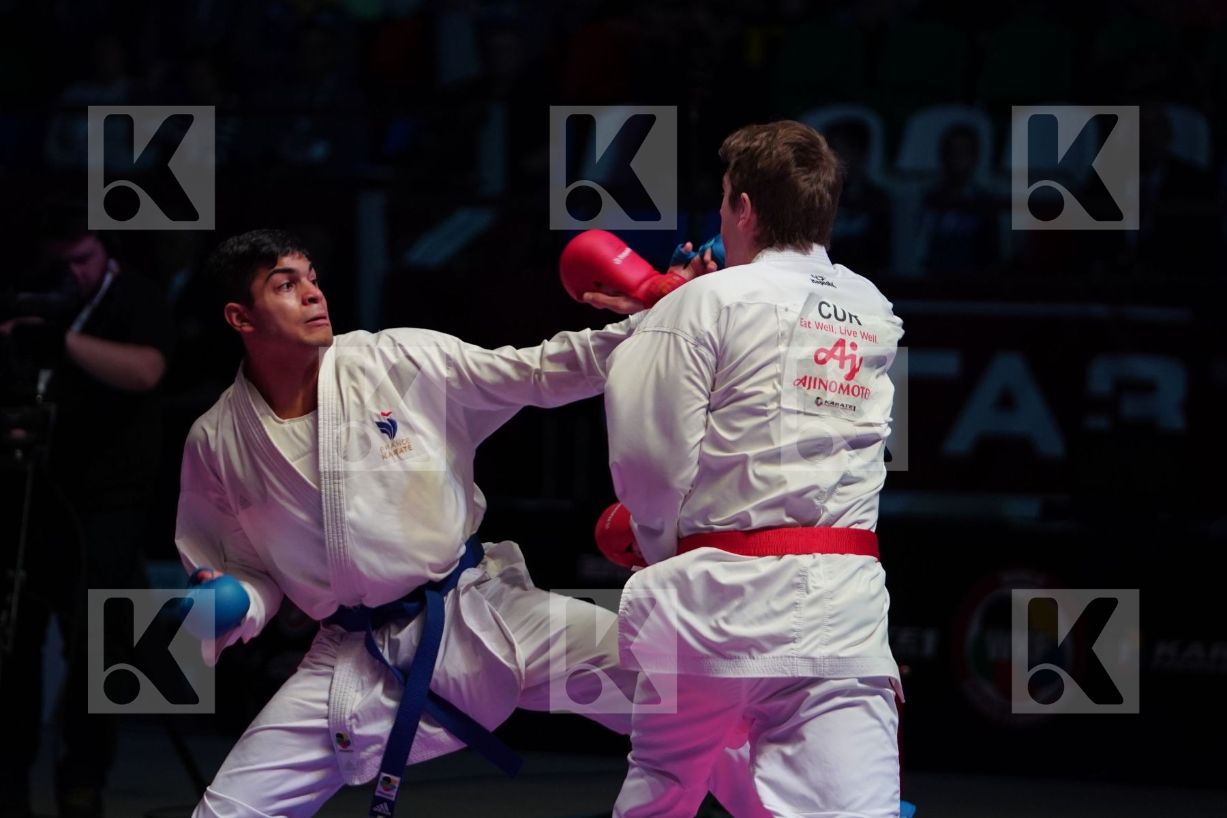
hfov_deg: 8.8
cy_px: 409
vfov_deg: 5.9
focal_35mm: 234
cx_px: 614
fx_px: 7975
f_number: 2.8
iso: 1000
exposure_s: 1/1000
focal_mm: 156
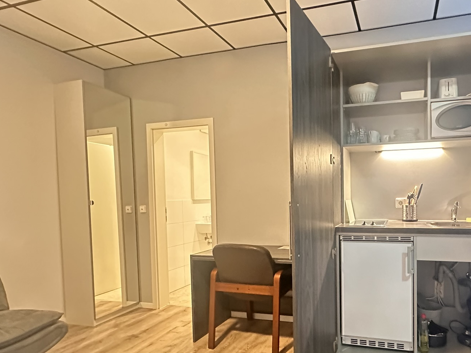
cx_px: 326
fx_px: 299
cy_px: 207
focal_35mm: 22
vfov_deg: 60.7
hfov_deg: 73.3
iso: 1250
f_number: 2.2
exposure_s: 1/34
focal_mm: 2.22
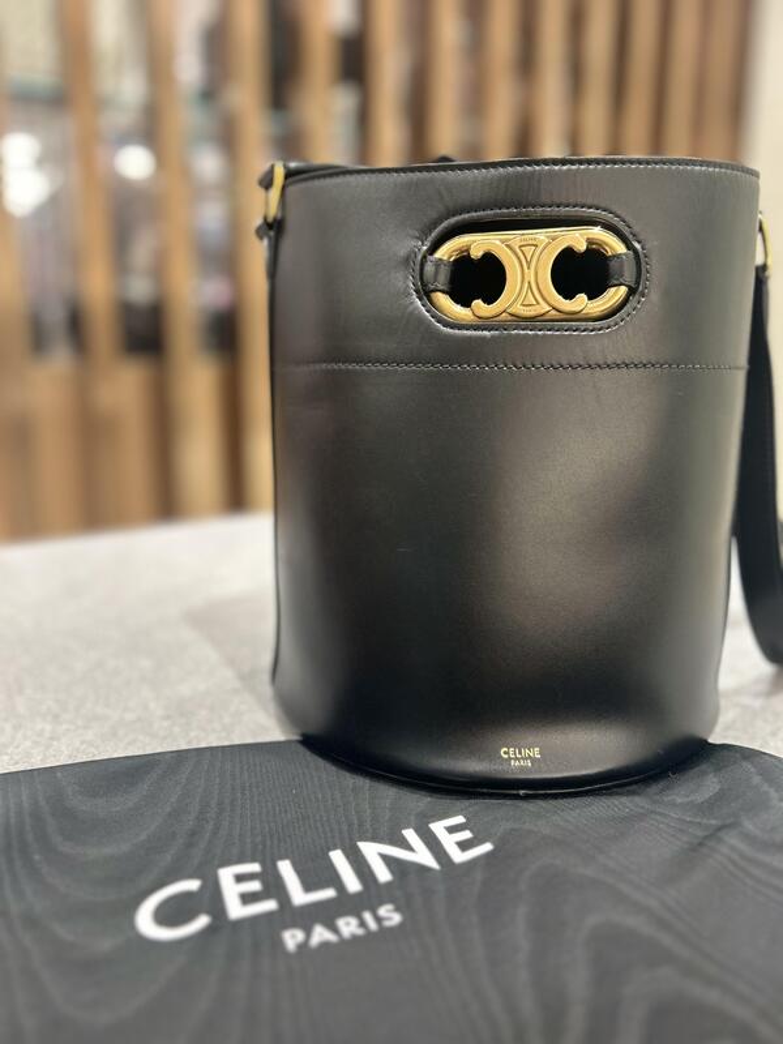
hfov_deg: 53.1
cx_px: 392
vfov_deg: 67.3
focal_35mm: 26
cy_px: 522
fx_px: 784
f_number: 1.5
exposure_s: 1/60
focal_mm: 5.7
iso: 100
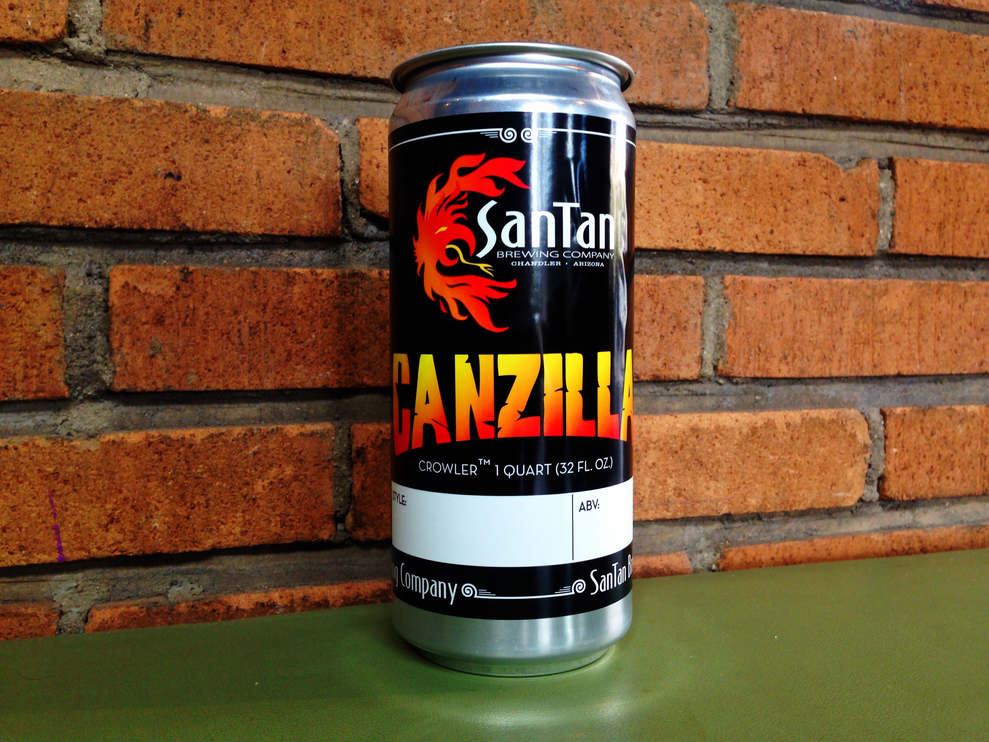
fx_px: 943
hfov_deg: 55.4
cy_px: 371
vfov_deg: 42.9
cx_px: 494
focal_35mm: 33
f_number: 2.4
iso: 50
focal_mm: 4.12
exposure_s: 1/30
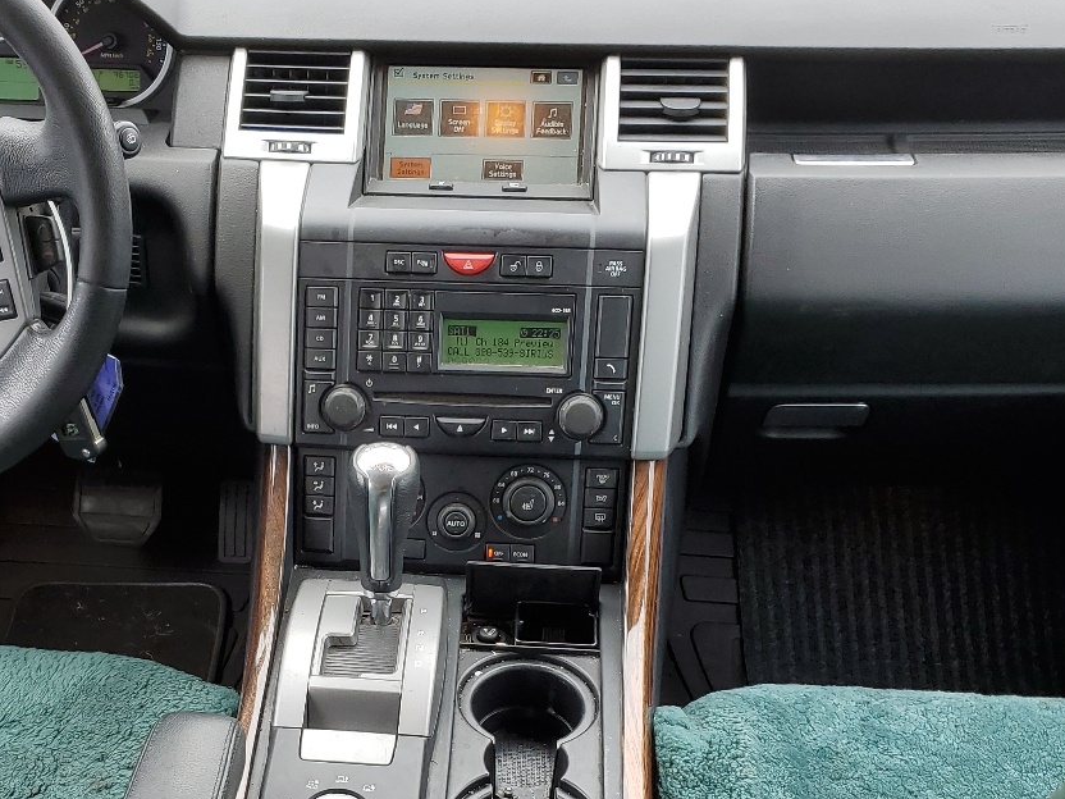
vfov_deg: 28.6
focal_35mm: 50
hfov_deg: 37.7
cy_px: 608
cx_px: 346
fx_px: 1538
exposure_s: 1/250
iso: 50
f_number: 1.5
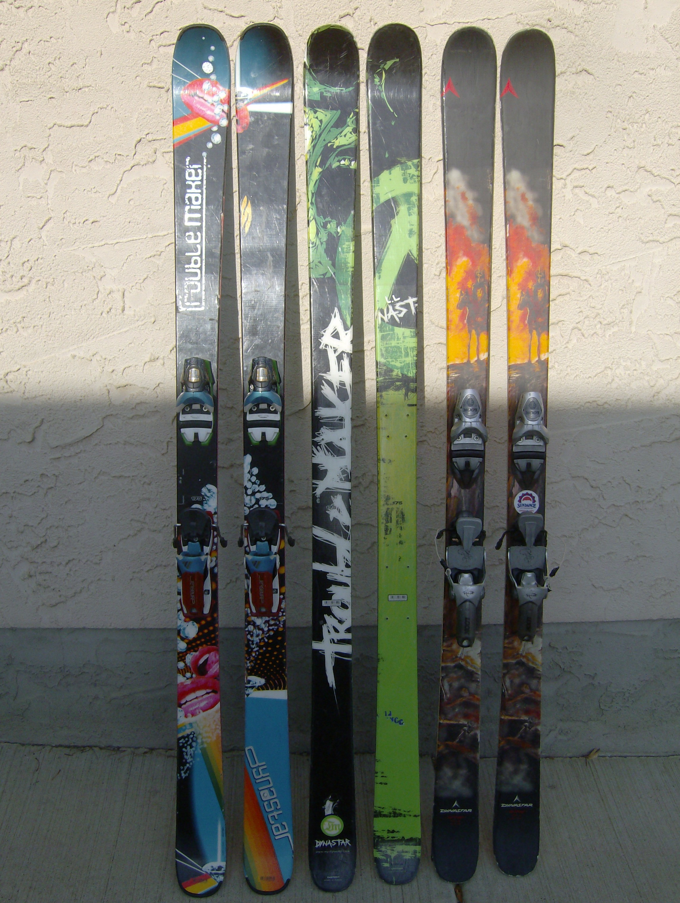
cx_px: 340
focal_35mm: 36
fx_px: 941
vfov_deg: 51.3
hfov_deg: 39.7
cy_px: 452
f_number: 4.7
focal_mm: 6
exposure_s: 1/671
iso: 100
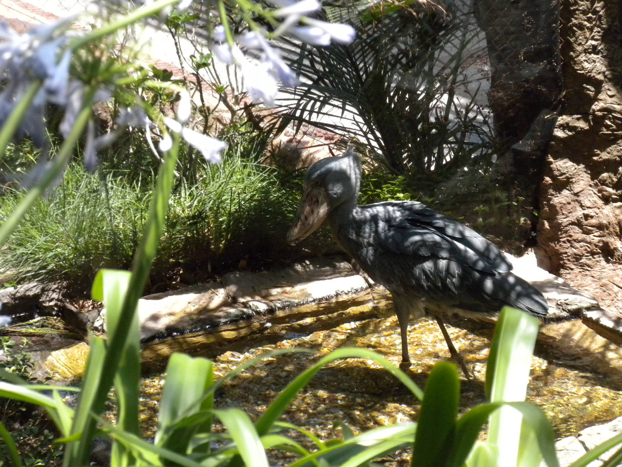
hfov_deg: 16.6
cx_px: 311
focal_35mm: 119
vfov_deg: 12.5
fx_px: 2138
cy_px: 234
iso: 400
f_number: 5.1
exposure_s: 1/430
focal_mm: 21
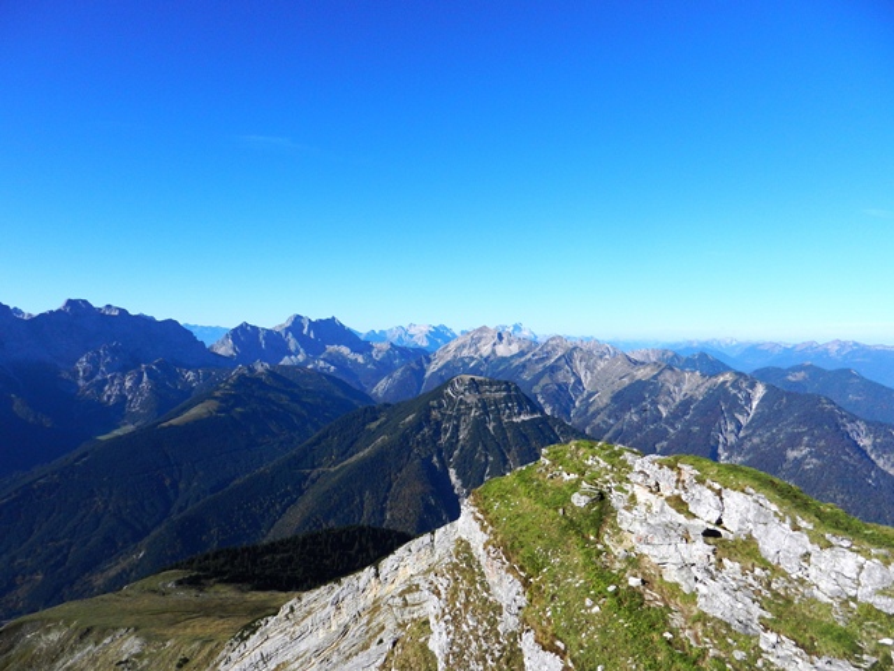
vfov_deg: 54.9
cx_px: 447
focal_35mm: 25
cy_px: 336
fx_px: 646
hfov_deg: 69.4
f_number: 3.5
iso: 160
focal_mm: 4.5
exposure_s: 1/1600
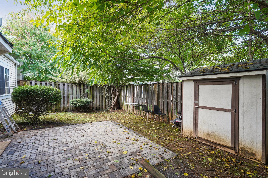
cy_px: 89
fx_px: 130
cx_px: 134
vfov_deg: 68.9
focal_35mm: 18
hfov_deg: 91.6
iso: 800
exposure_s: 1/40
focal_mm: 17.5
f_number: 9
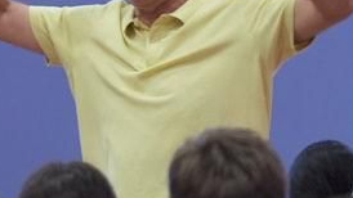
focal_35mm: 937
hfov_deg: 2.3
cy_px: 64
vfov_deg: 1.3
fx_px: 8769
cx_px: -131
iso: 1250
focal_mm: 153
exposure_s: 1/100
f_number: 4
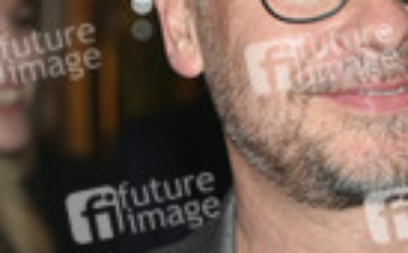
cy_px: 134
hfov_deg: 6.3
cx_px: 362
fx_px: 3695
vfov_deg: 3.9
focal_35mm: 333
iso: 1000
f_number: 6.3
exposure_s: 1/125
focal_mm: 99
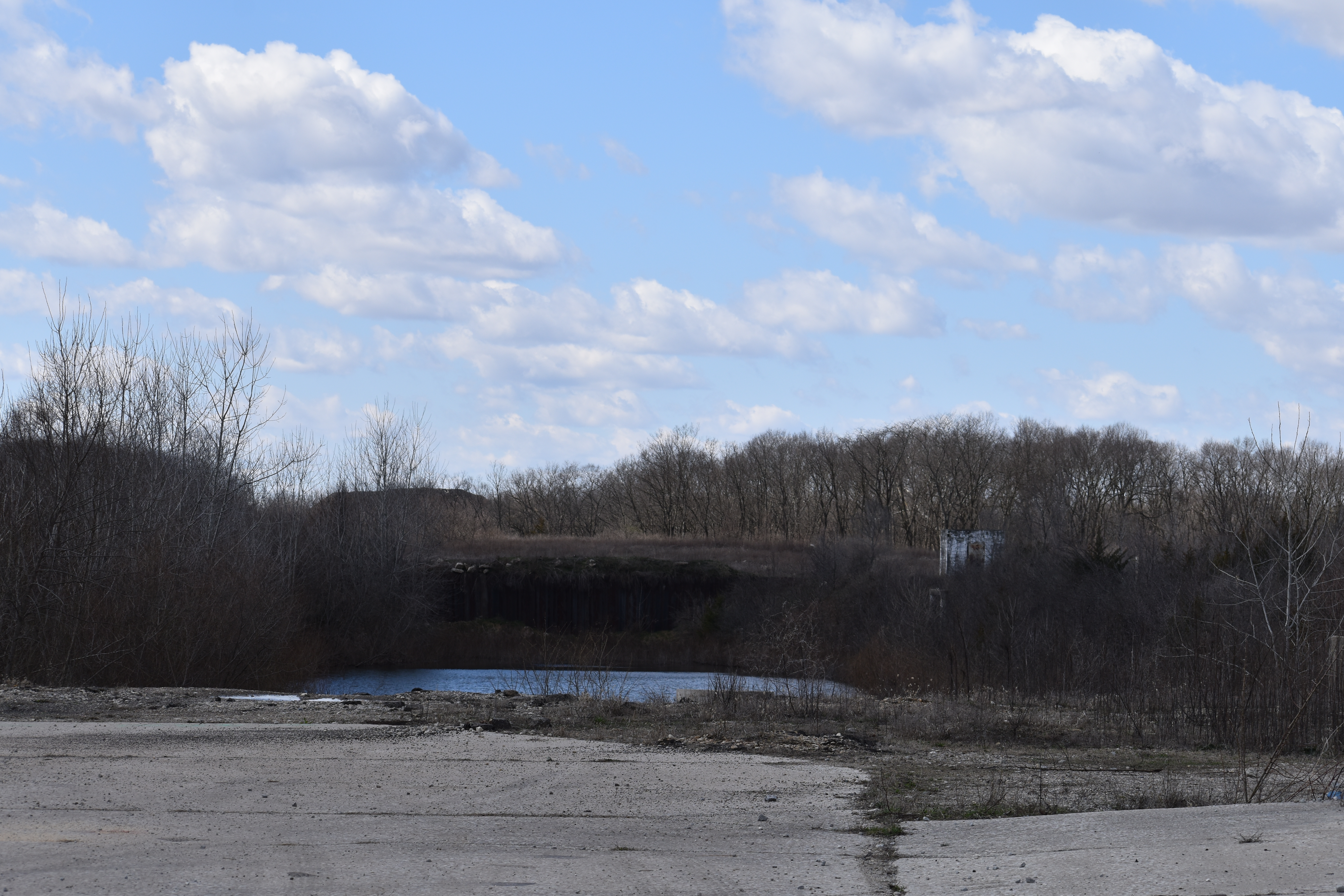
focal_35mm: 105
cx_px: 672
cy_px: 448
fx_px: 3920
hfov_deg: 19.5
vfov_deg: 13.0
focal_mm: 70
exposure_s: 1/500
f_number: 8
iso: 160
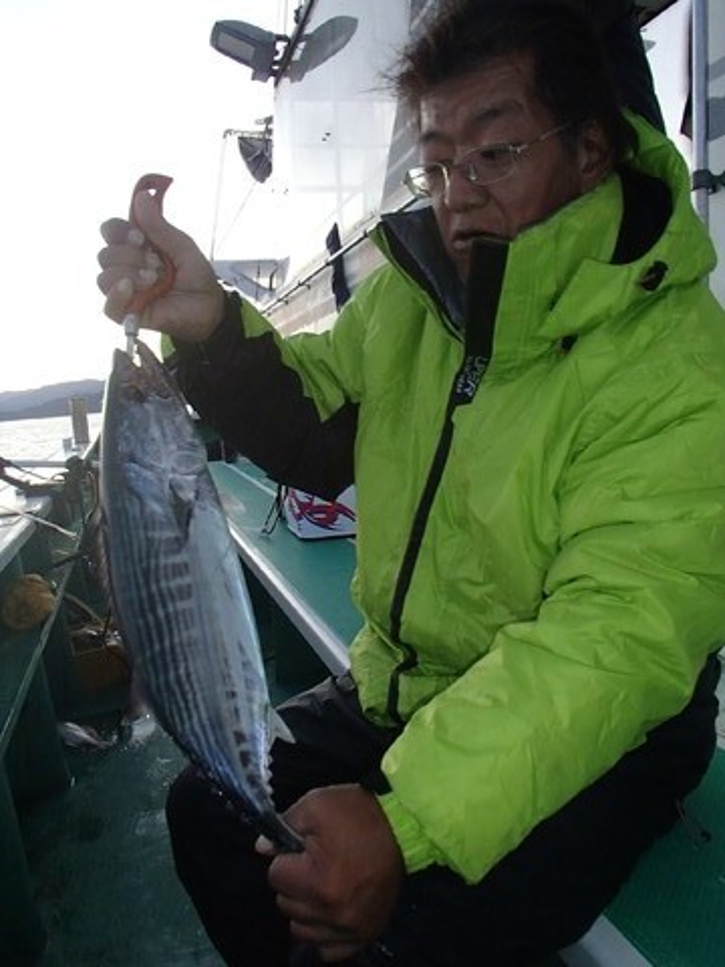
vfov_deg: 63.4
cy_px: 484
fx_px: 782
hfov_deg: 49.7
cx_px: 362
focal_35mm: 28
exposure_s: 1/30
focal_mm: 5
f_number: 3.9
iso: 400
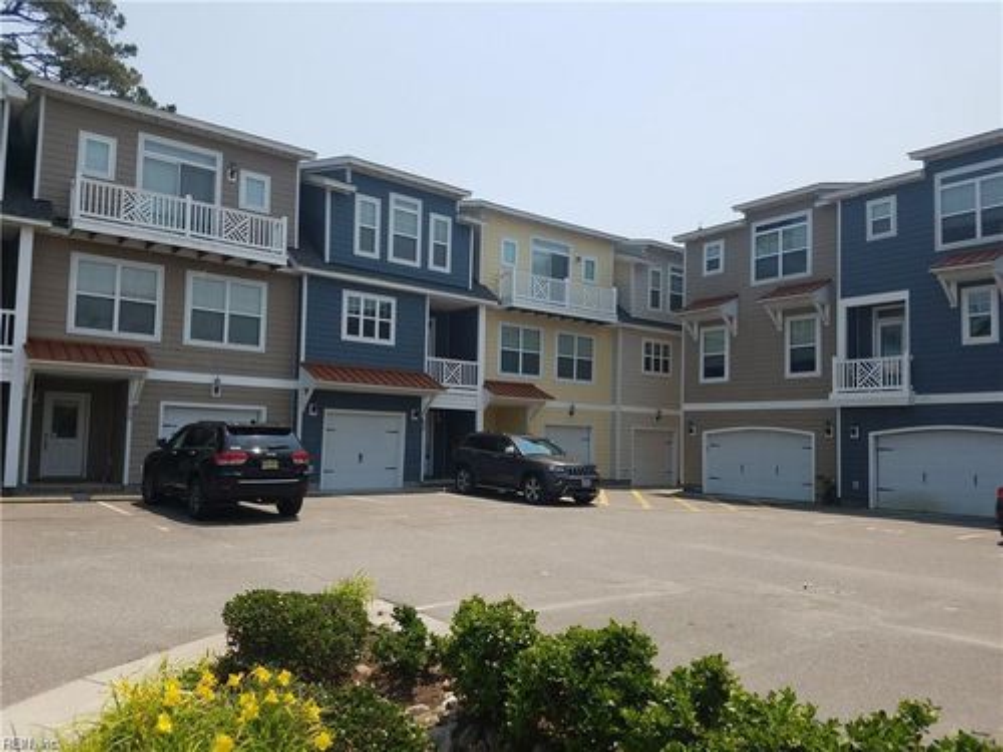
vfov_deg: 53.1
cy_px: 376
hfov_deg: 67.3
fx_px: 753
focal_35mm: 26
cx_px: 502
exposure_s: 1/2984
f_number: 1.7
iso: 50
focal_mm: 4.2
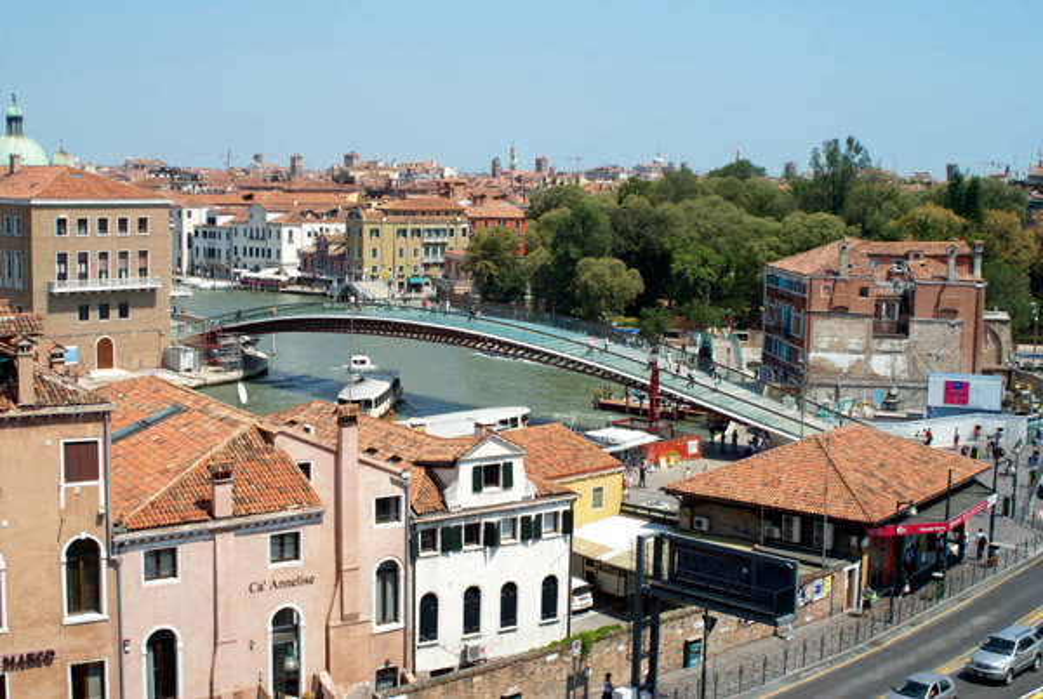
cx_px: 522
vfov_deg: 30.0
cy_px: 350
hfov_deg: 43.5
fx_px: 1306
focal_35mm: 45
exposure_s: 1/80
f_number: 11
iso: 100
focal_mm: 30
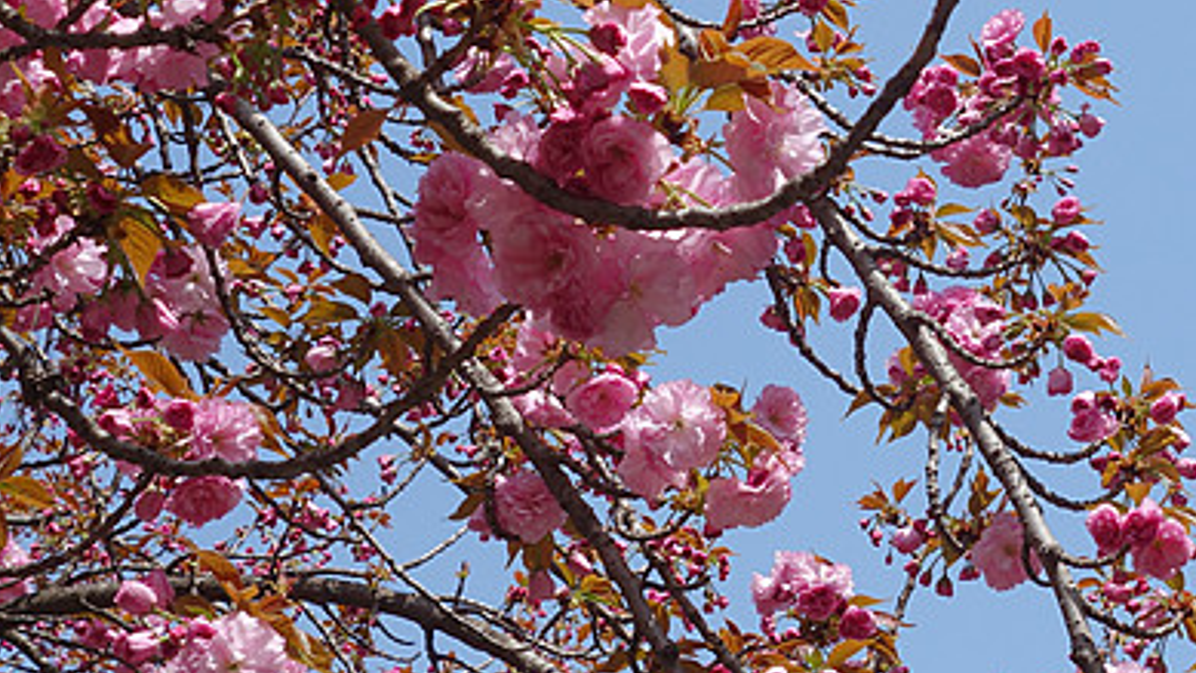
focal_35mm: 69
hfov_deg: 30.2
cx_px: 864
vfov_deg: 17.5
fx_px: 2189
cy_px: 247
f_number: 5.6
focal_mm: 11.75
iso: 125
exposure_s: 1/500
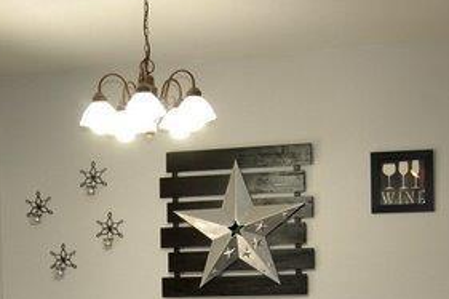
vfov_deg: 16.2
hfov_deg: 24.6
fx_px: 1022
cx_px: 128
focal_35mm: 82
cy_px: 314
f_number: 4
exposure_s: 1/60
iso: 400
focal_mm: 24
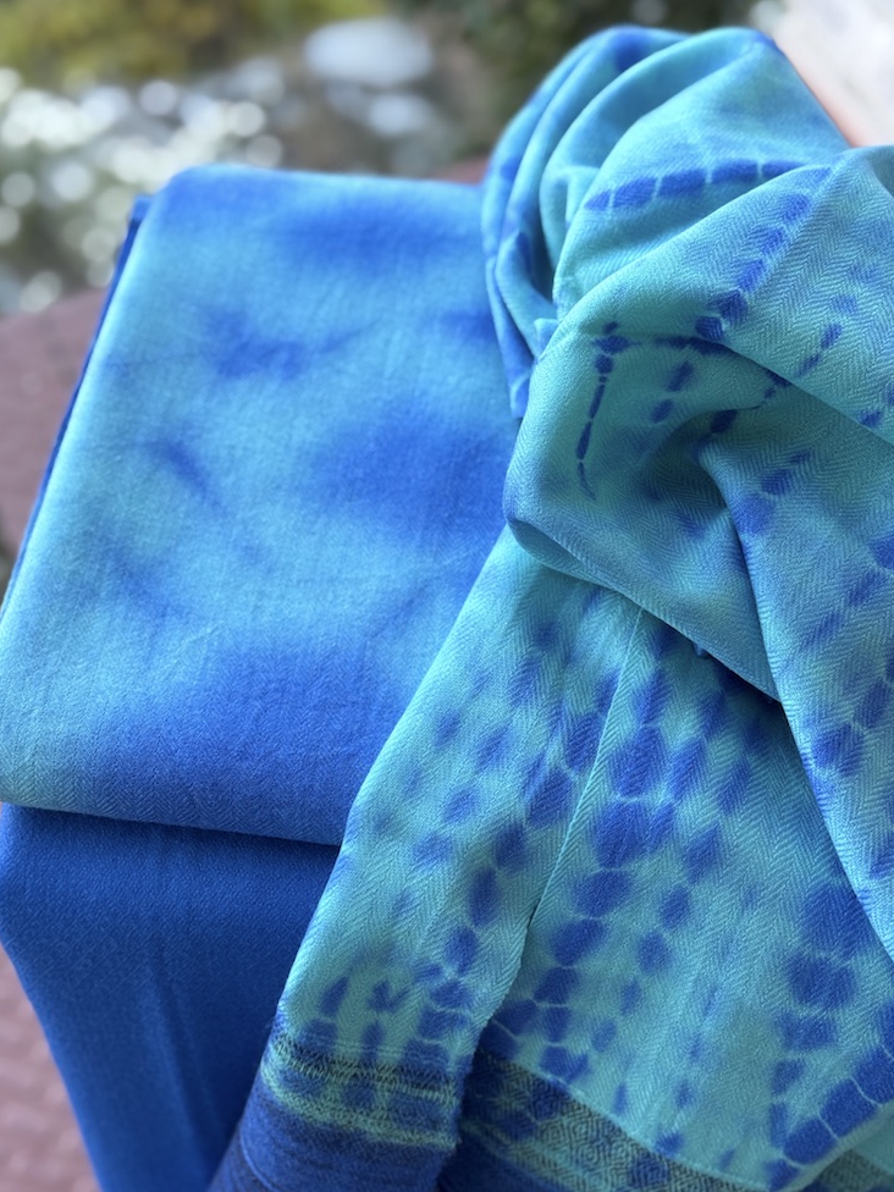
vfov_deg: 38.9
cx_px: 451
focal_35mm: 49
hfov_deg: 29.7
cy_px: 589
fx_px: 1687
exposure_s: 1/210
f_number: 1.78
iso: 50
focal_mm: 6.76
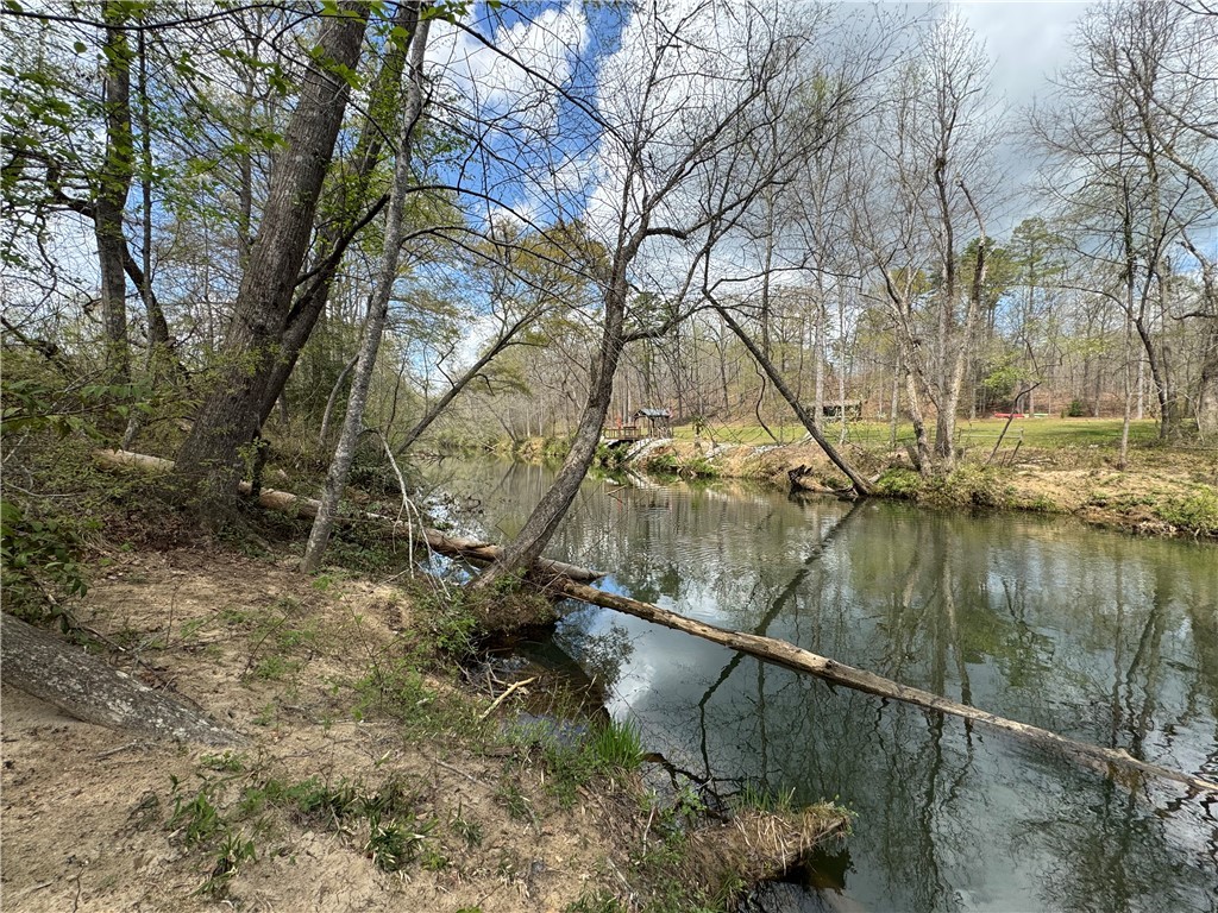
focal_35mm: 14
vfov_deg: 85.7
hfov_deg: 102.1
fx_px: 493
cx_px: 609
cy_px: 456
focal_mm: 2.22
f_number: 2.2
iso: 40
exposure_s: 1/646
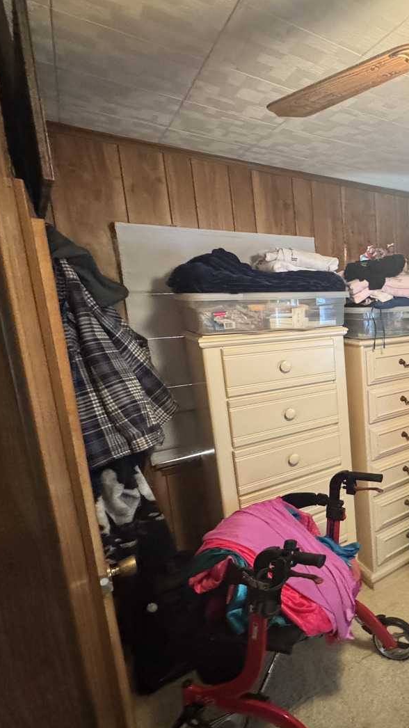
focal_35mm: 21
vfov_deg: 83.9
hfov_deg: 42.4
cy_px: 363
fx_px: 405
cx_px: 448
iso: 1250
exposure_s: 1/60
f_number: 2.2
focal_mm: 2.22
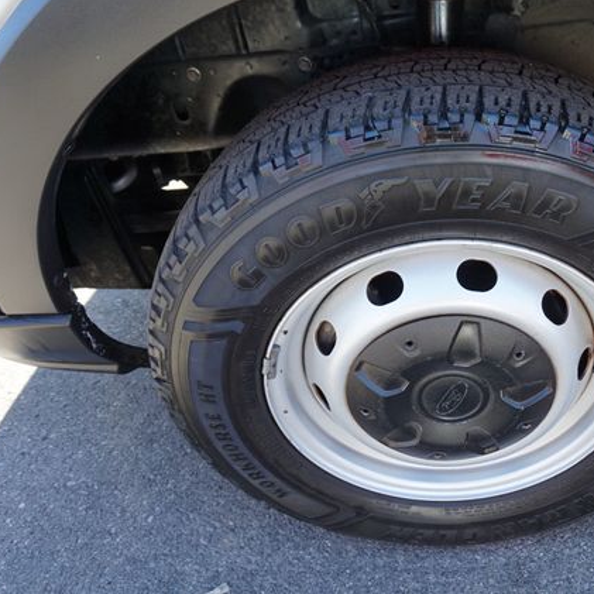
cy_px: 296
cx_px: 435
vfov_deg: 52.5
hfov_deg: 50.7
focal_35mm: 31
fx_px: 602
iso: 100
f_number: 4
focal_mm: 16
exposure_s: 1/60
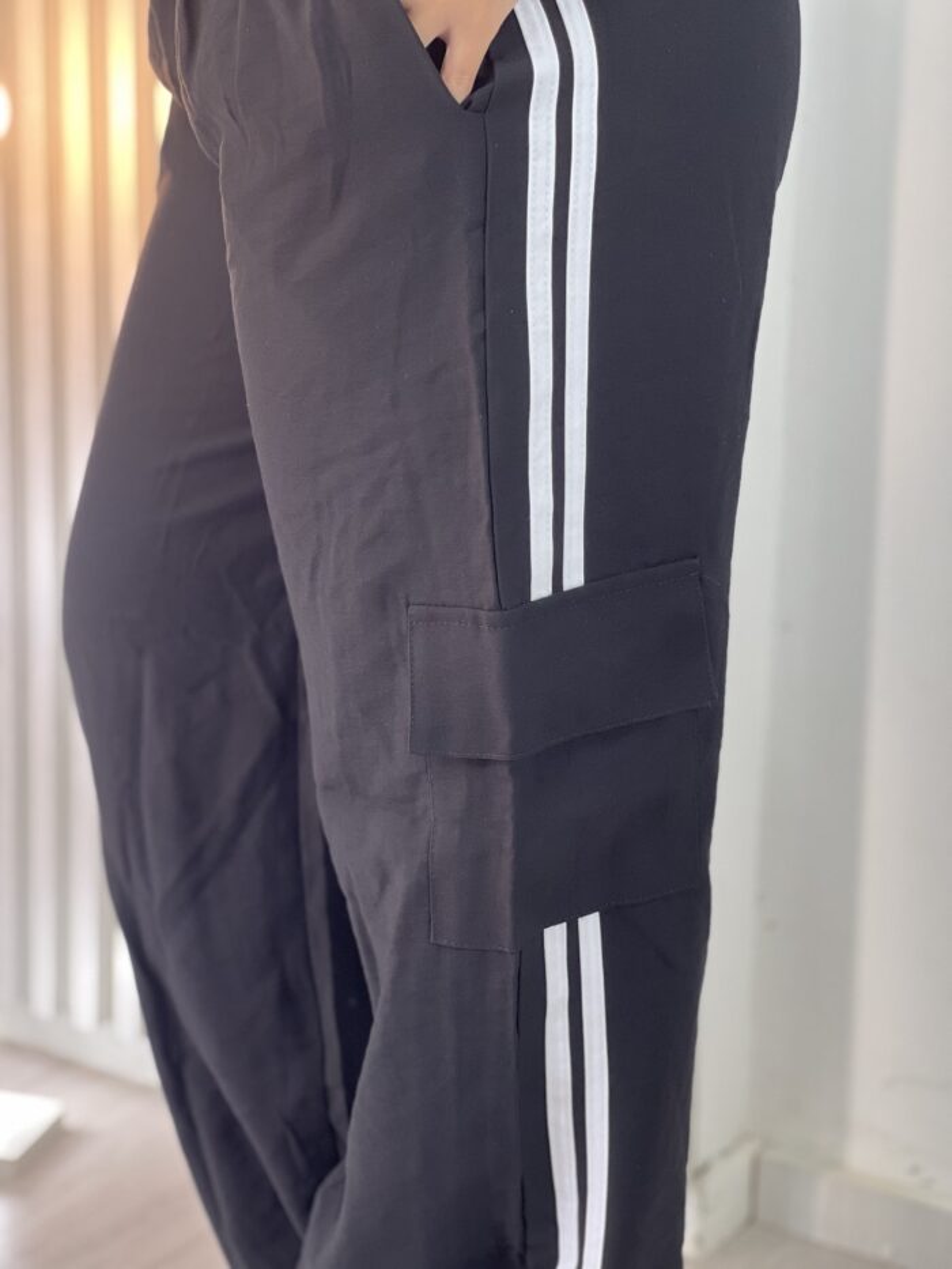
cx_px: 476
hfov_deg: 19.1
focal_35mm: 77
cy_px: 634
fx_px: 2823
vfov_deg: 25.3
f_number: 2.8
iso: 200
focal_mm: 9
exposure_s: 1/120
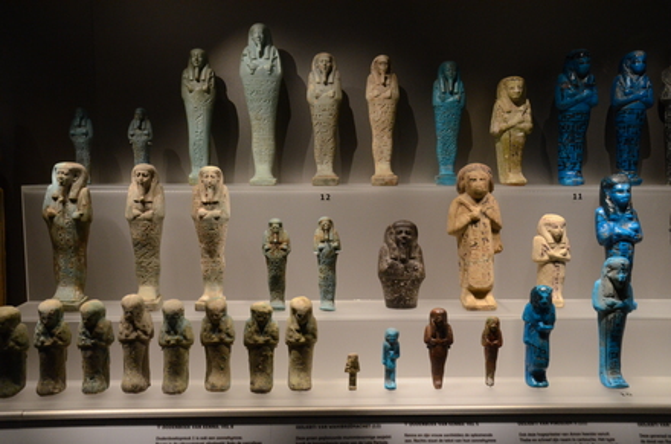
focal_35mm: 33
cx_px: 336
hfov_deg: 57.3
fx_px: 614
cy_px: 222
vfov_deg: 39.8
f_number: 4.5
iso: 2500
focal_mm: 22
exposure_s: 1/80
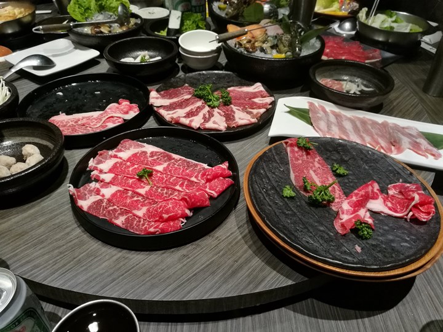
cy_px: 166
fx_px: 346
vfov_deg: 51.4
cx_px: 222
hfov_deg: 65.3
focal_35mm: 27
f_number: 2.2
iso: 400
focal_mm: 4.5
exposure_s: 1/30
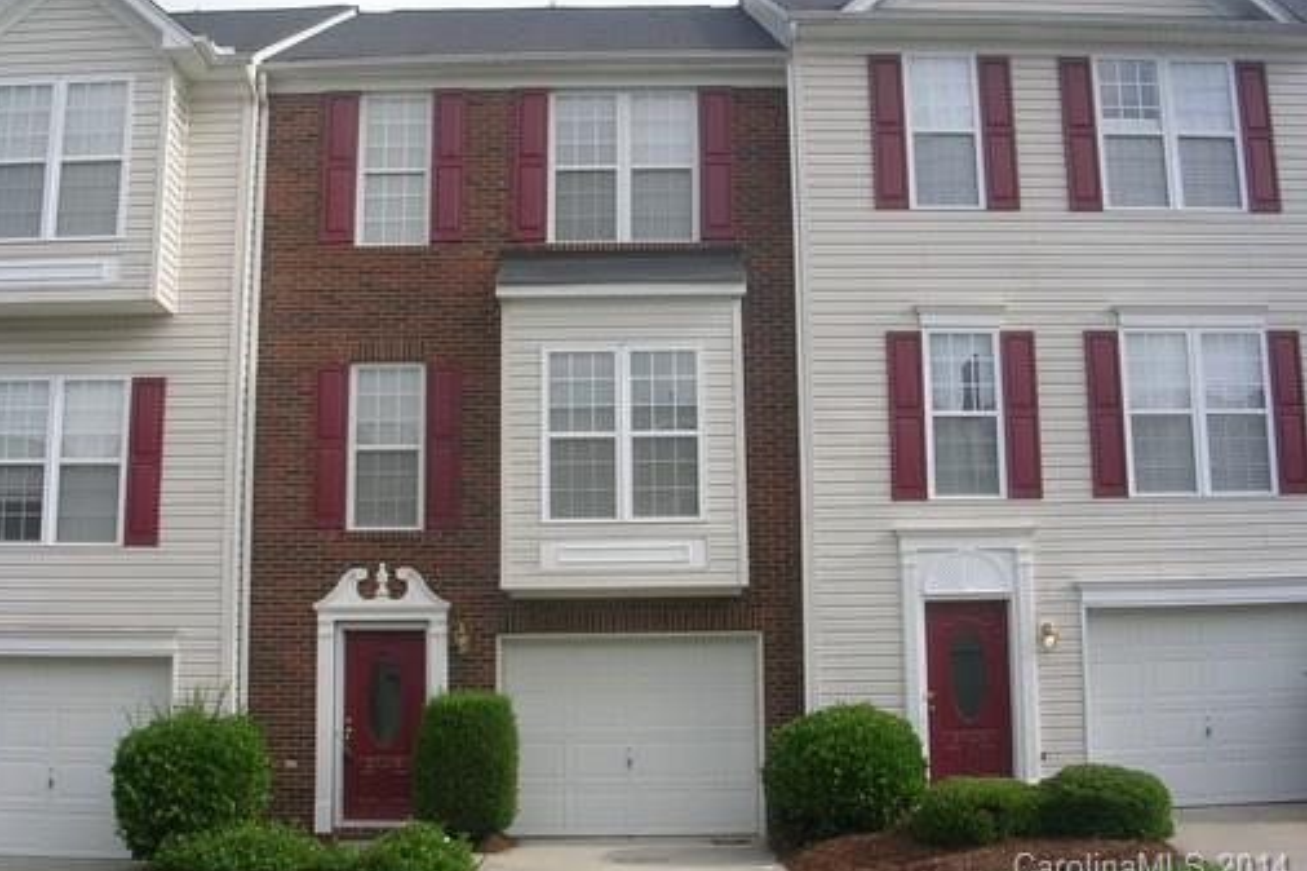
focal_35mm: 40
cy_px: 395
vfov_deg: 33.4
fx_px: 1452
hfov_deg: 48.5
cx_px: 648
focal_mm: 5.8
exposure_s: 1/232
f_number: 5.6
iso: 50
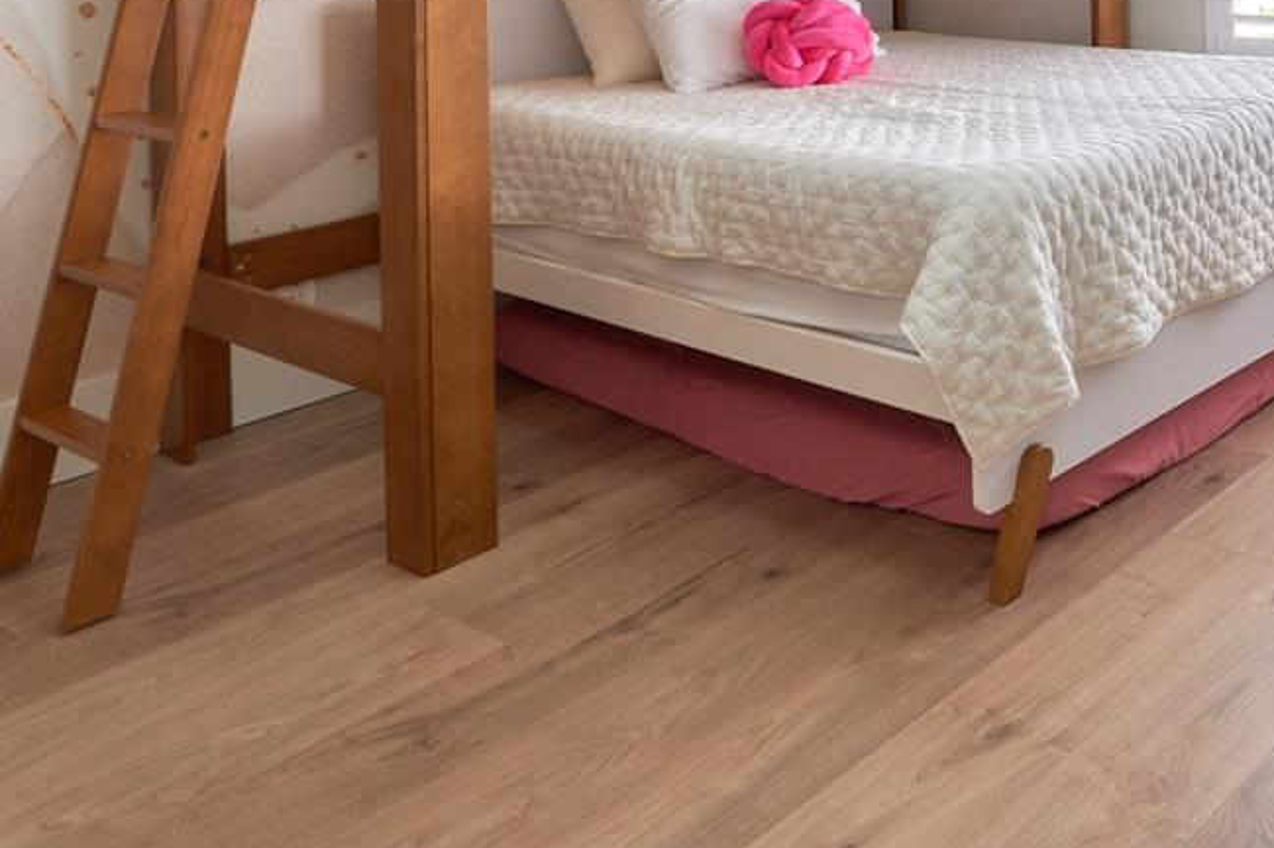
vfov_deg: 31.1
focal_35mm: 37
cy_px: -130
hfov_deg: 43.3
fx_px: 1309
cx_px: 1319
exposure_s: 1/110
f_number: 11
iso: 160
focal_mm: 10
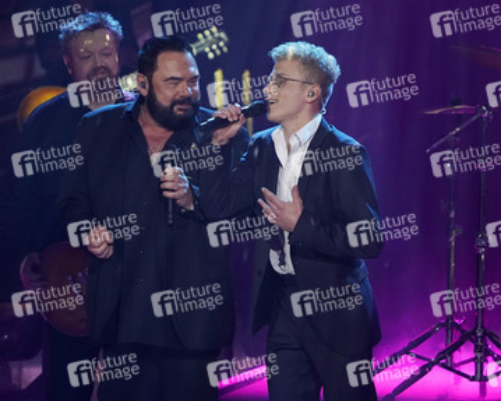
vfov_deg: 3.5
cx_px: 206
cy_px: 196
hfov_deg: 4.4
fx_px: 6567
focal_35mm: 443
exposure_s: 1/320
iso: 4000
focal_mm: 376
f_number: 6.3
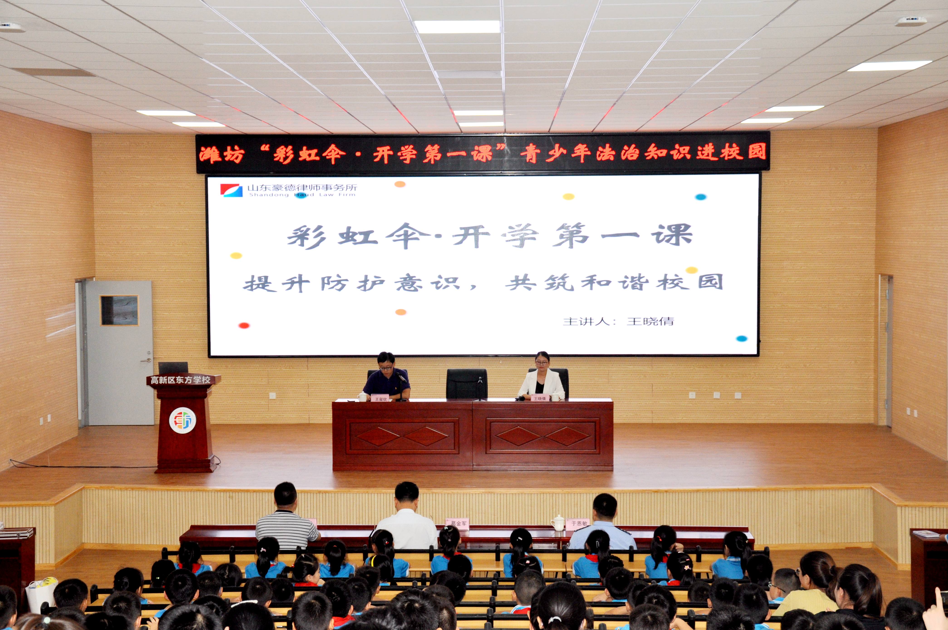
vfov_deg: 23.7
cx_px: 474
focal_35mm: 57
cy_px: 315
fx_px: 1499
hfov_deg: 35.1
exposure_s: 1/125
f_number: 4.5
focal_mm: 38
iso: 560
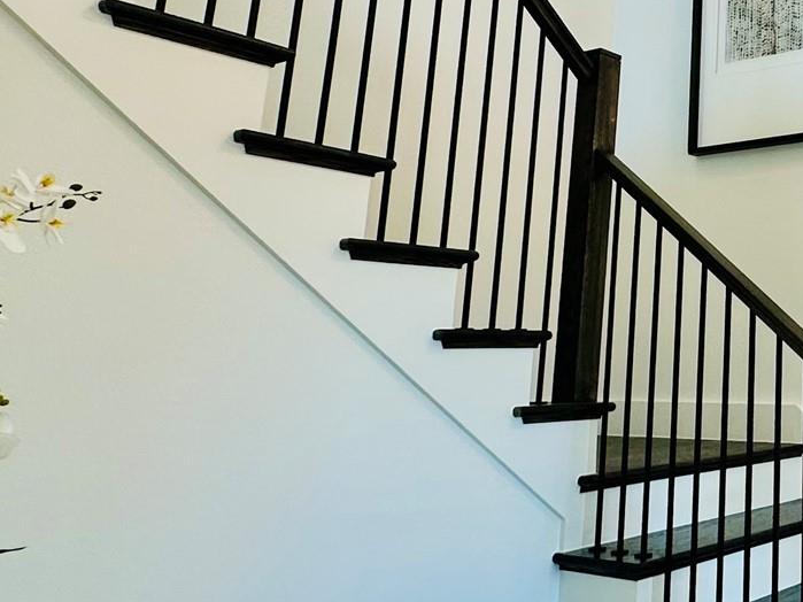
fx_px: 951
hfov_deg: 37.6
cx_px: 901
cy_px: 144
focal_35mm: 41
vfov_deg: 34.3
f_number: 2.2
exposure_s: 1/120
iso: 100
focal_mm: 2.22
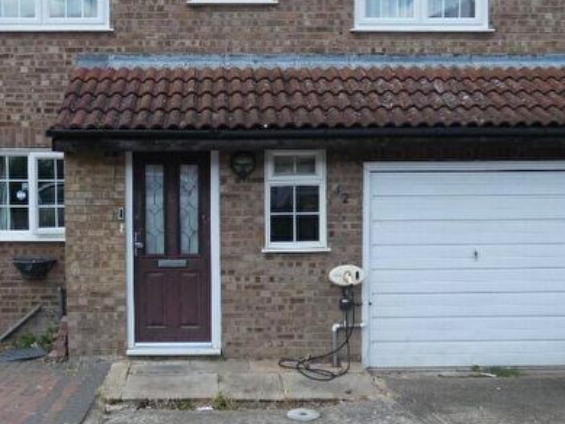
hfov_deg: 50.7
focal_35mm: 36
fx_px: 588
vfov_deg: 39.7
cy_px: 211
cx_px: 205
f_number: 2.8
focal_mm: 3.6
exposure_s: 1/500
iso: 80
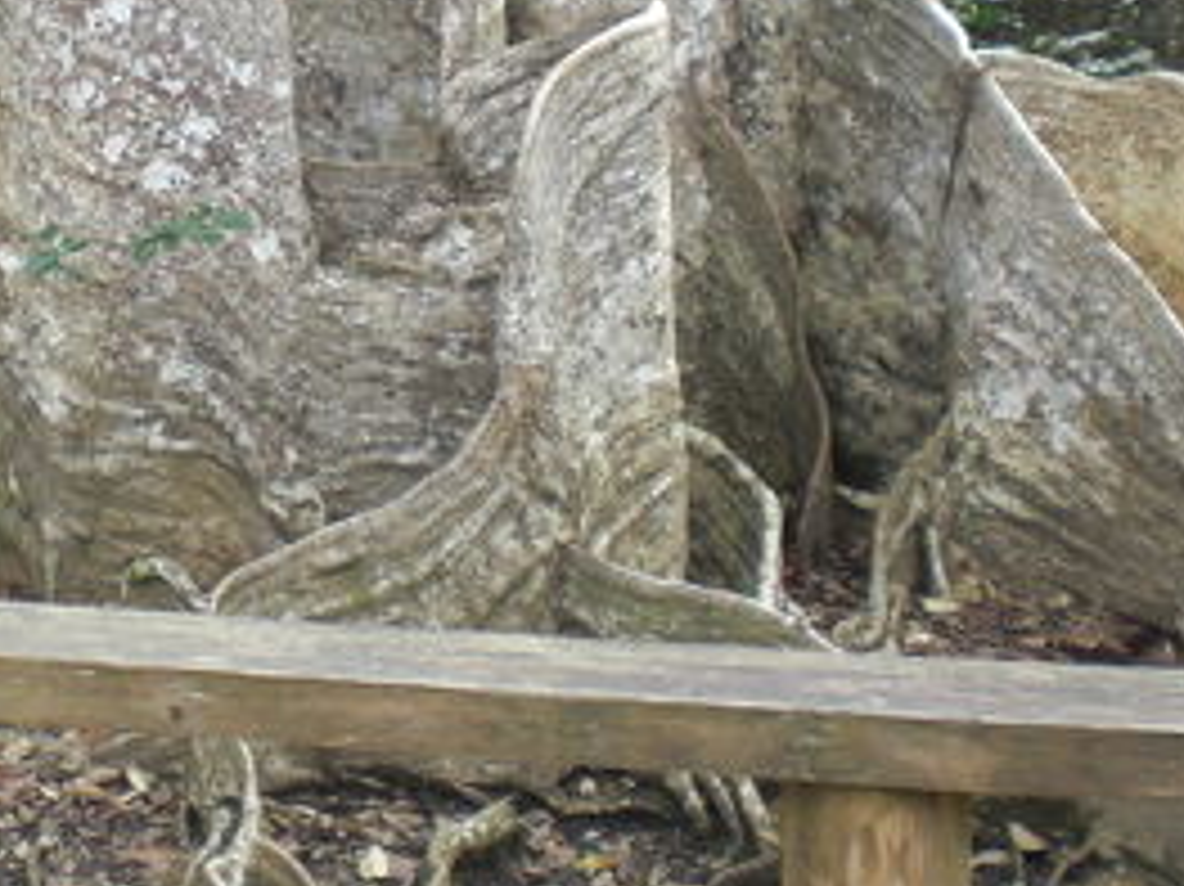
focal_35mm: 94
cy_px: 164
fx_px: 3214
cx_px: 9
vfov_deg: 15.6
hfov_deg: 20.2
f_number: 3.1
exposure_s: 1/80
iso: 100
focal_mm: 6.3
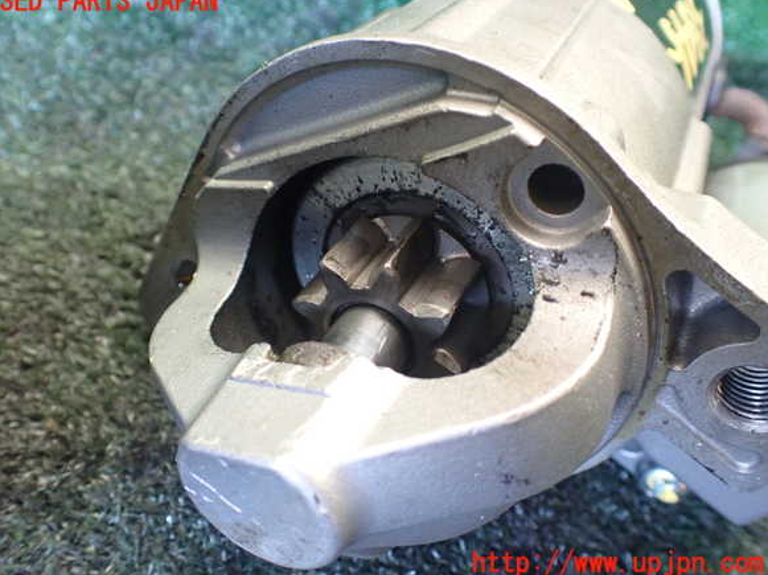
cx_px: 374
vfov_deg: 45.4
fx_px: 687
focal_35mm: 31
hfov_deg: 58.4
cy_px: 283
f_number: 2.3
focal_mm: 5.4
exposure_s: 1/125
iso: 800
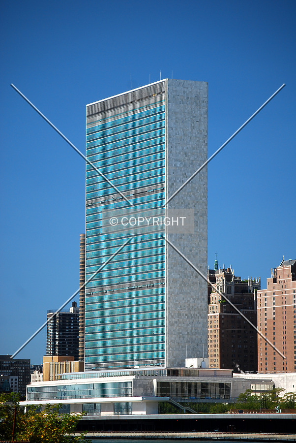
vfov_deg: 13.4
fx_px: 1883
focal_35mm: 153
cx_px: 148
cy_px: 222
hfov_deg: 9.0
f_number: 5
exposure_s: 1/400
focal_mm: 102
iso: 200
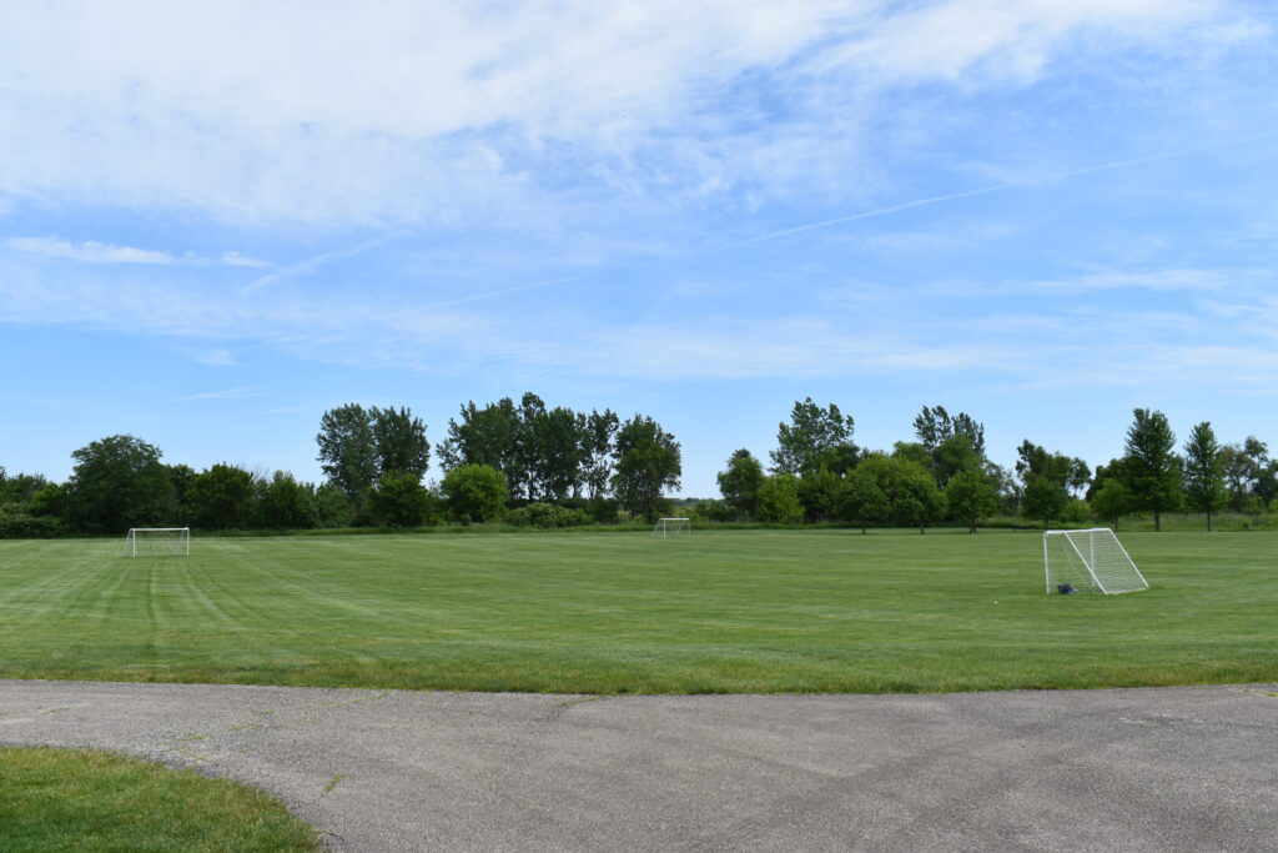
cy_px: 426
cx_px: 639
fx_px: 1118
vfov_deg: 41.7
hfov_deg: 59.5
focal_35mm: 32
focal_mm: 21
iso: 200
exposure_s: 1/400
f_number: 10
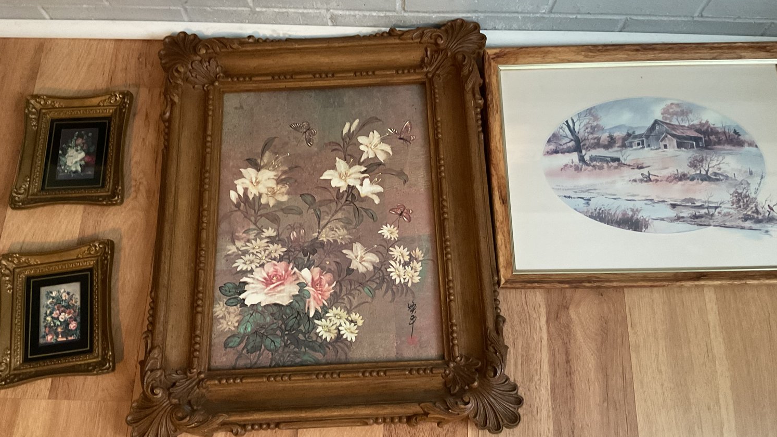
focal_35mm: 32
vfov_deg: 36.7
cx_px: 390
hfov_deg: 61.0
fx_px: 659
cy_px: 218
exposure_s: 1/30
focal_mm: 3
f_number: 1.8
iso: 320
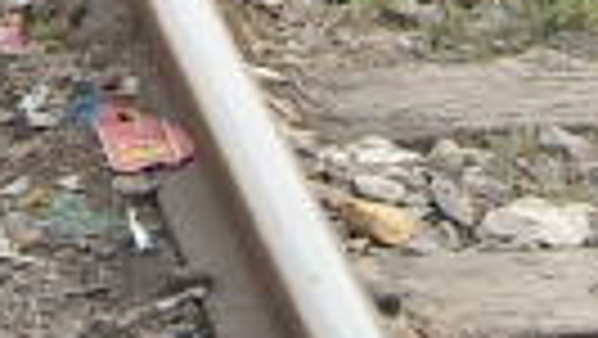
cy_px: -644
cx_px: 301
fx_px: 4665
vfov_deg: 4.0
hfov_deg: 7.3
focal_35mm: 294
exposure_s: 1/168
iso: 64
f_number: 2.8
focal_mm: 5.7
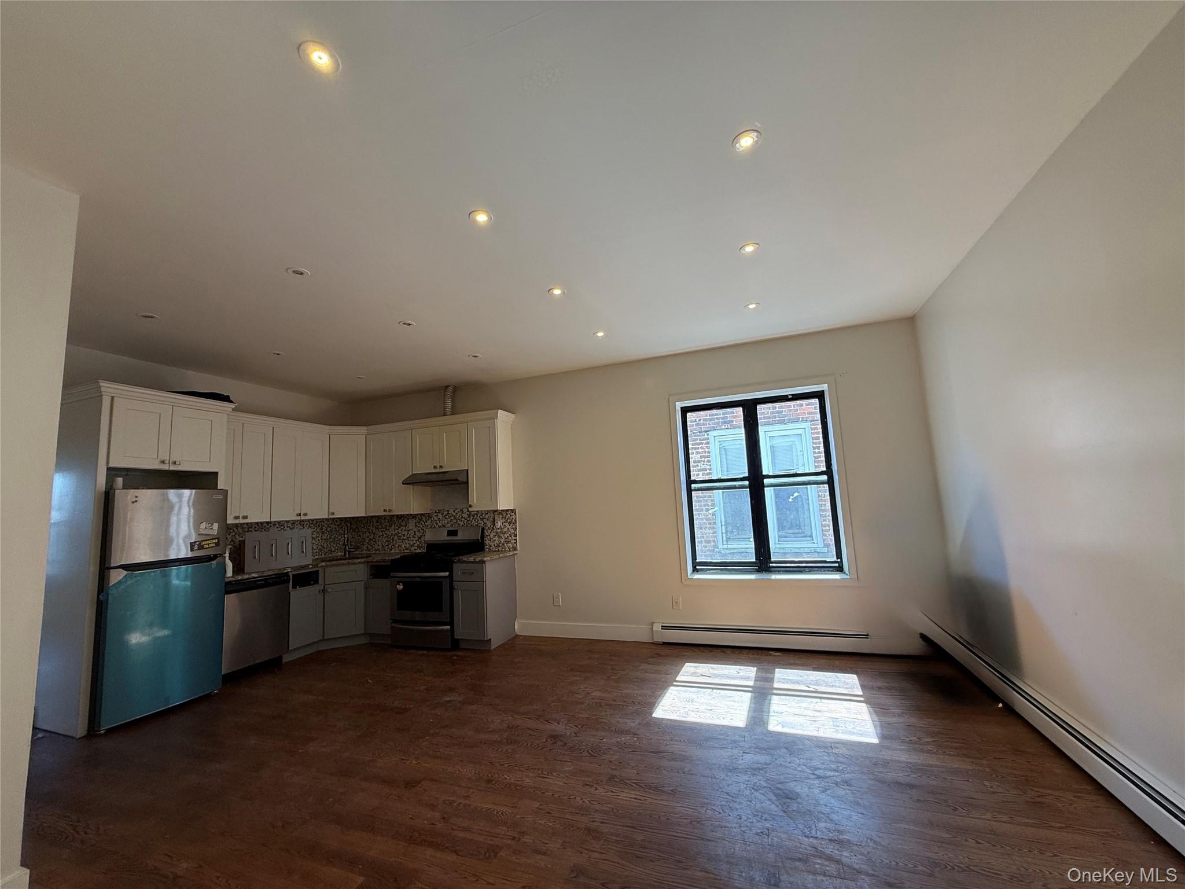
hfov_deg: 102.1
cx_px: 592
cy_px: 444
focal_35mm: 14
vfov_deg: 85.7
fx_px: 479
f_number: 2.2
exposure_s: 1/120
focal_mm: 2.22
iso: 64
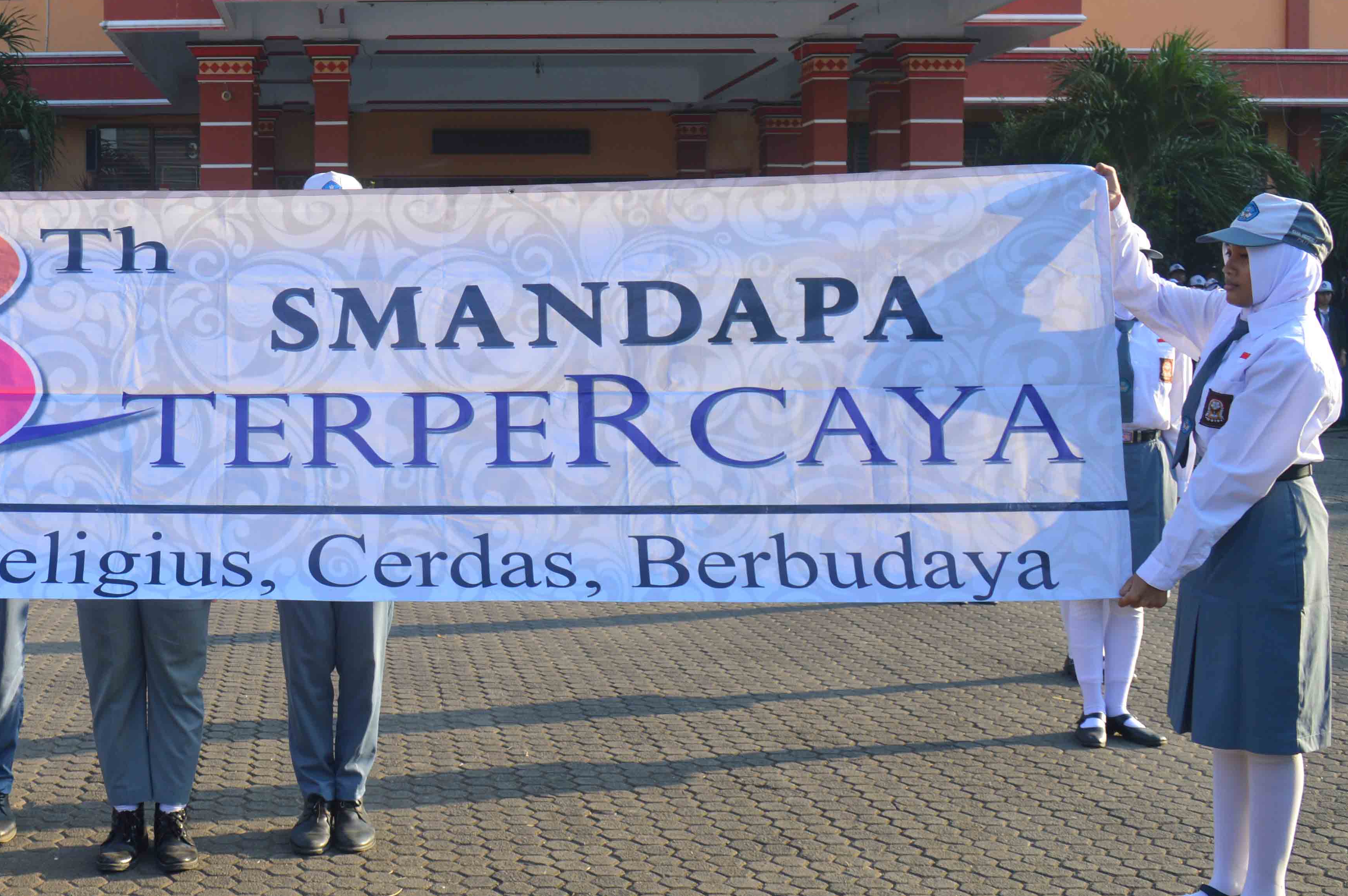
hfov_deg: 39.9
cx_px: 235
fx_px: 1758
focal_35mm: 47
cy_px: 415
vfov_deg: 28.6
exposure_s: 1/125
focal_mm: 18
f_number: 5.6
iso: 100
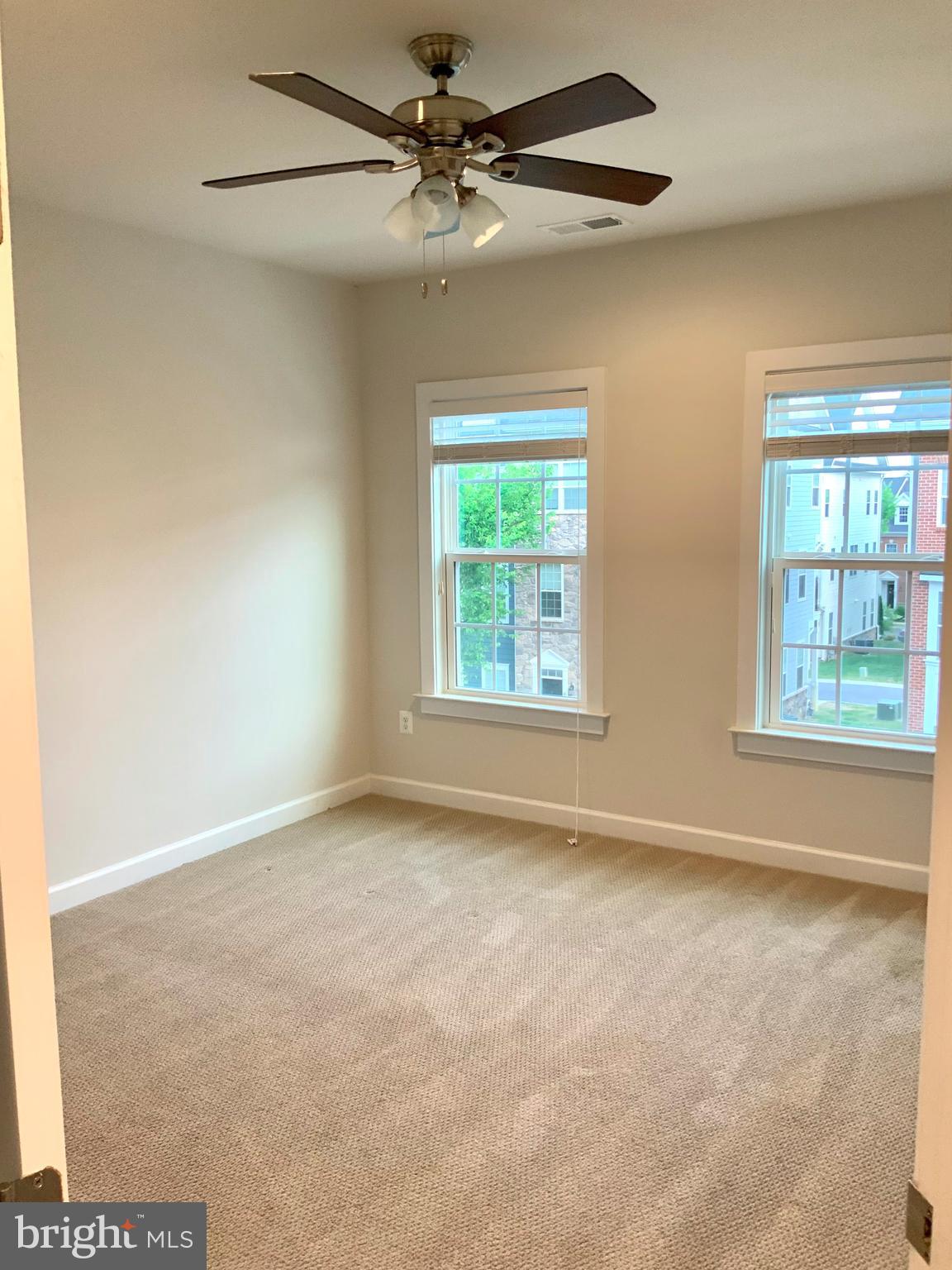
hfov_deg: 48.2
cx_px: 476
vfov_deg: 61.7
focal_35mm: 29
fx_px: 1063
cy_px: 635
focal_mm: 3
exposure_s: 1/60
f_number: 1.8
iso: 80
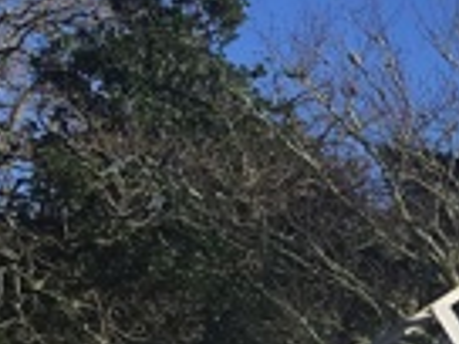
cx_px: 979
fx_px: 1923
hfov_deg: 11.9
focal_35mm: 145
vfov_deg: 9.8
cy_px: 570
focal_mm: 4.15
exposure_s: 1/2404
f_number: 2.2
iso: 25
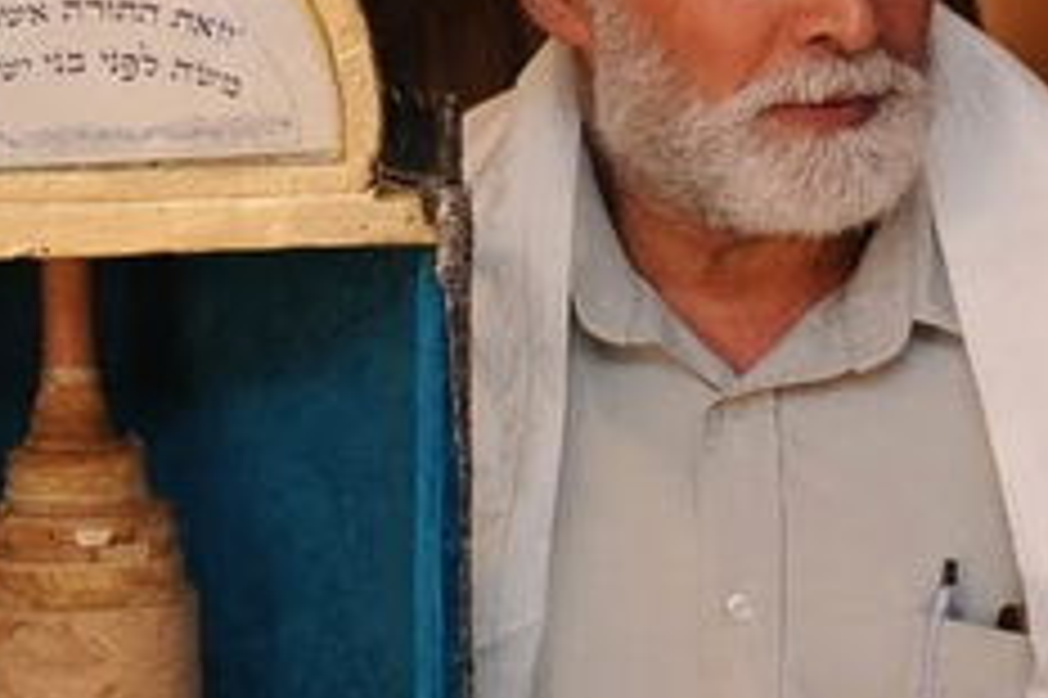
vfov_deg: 6.0
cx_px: -796
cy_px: 489
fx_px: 6632
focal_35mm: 228
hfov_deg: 8.7
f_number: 2.8
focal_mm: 38
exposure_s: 1/125
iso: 640
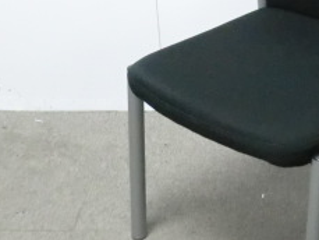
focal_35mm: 106
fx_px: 977
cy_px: 43
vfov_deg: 13.9
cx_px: 295
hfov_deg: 18.2
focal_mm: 6.9
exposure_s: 1/30
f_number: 3.9
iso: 800
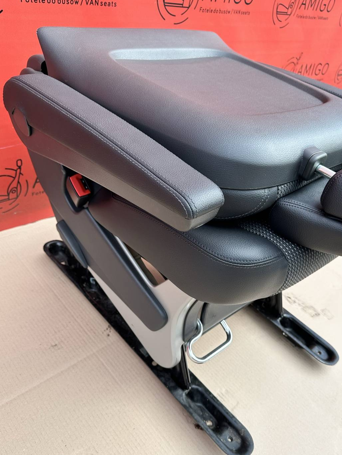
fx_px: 369
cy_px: 250
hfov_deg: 49.8
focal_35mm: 28
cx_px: 178
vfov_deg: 63.3
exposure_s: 1/168
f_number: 1.78
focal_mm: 6.86
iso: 64
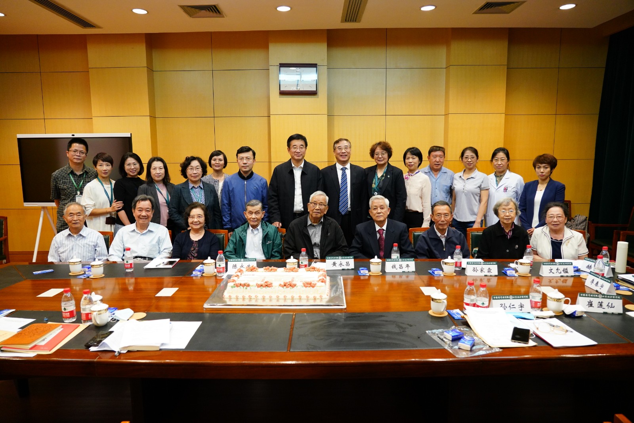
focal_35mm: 24
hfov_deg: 73.7
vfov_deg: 53.1
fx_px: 423
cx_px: 317
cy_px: 212
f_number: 4
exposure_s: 1/125
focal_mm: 24
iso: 5000
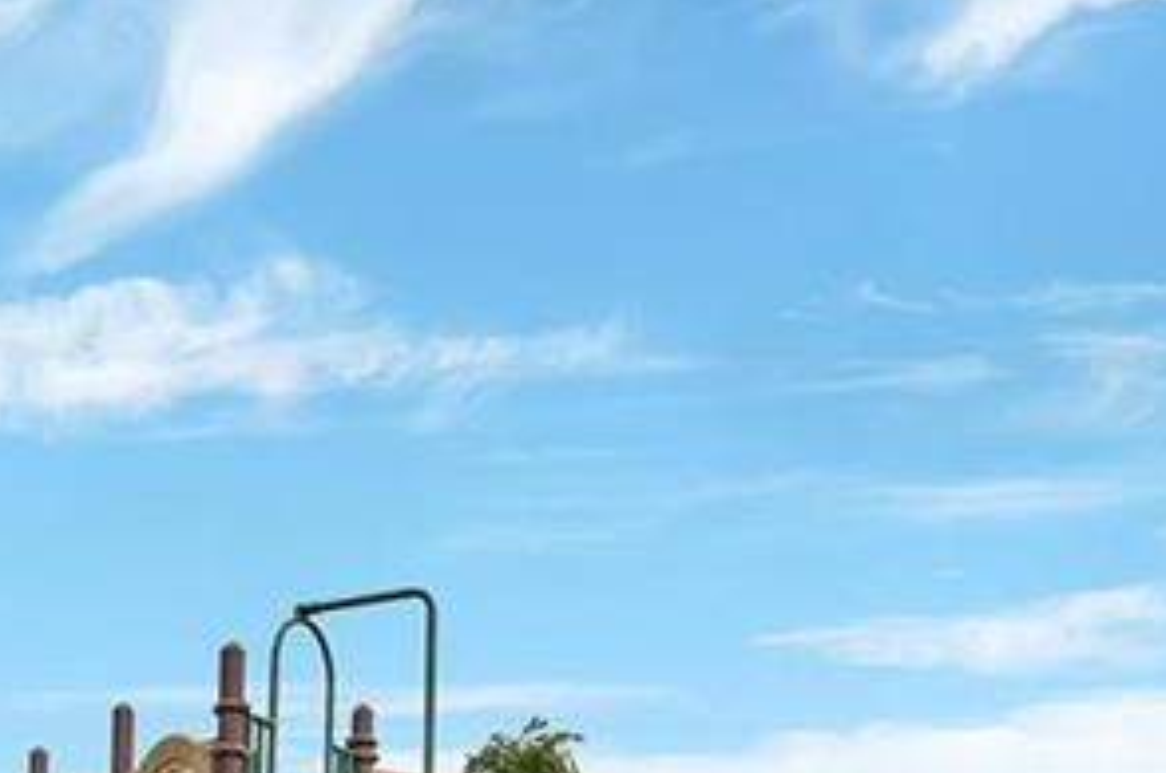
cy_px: 975
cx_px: 234
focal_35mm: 49
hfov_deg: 38.9
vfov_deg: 24.3
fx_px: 1584
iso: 200
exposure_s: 1/400
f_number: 8
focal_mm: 12
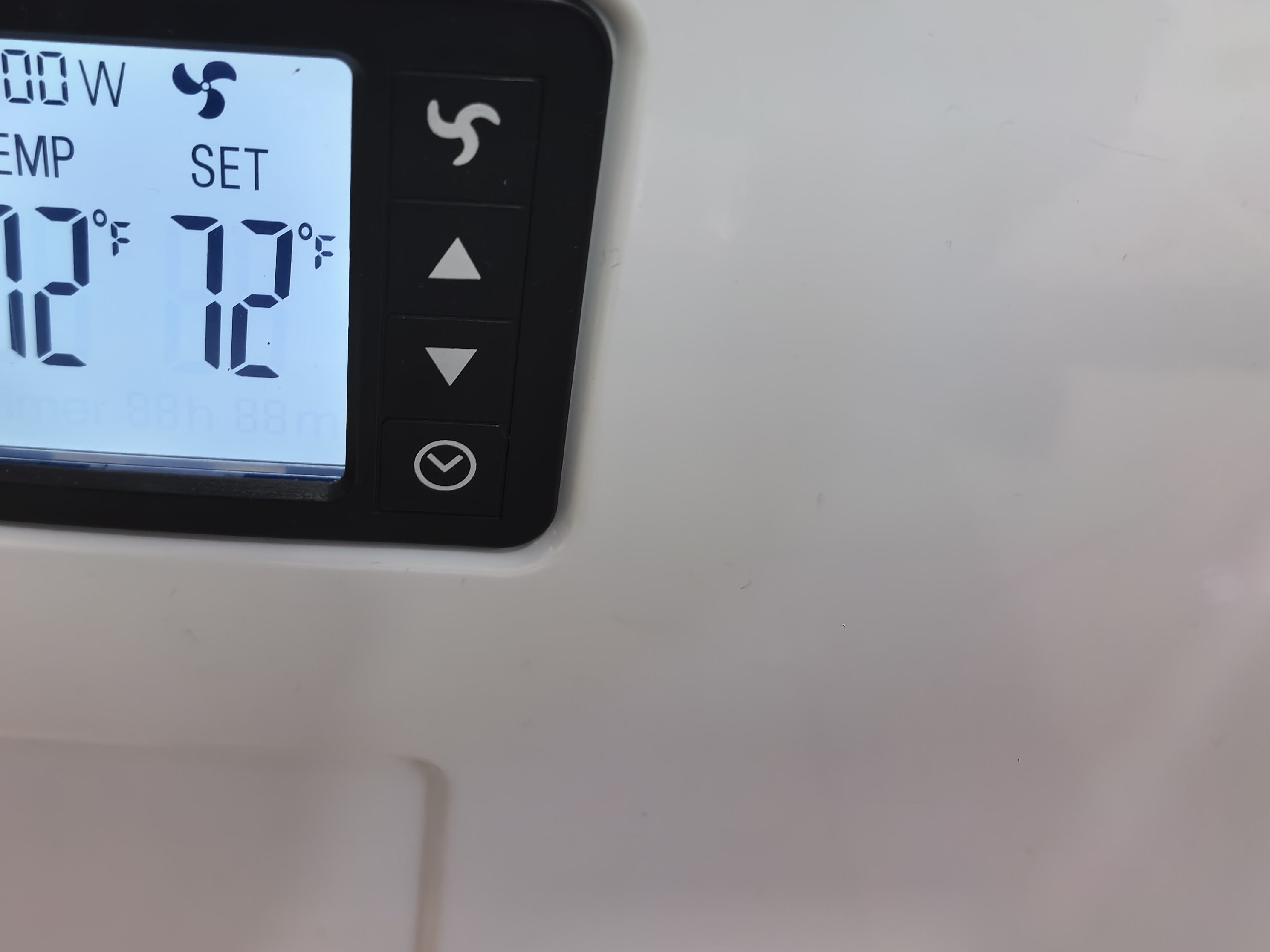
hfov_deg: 54.4
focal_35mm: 33
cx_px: 438
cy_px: 346
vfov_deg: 42.6
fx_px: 1211
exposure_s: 1/50
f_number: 2
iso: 200
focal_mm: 6.98
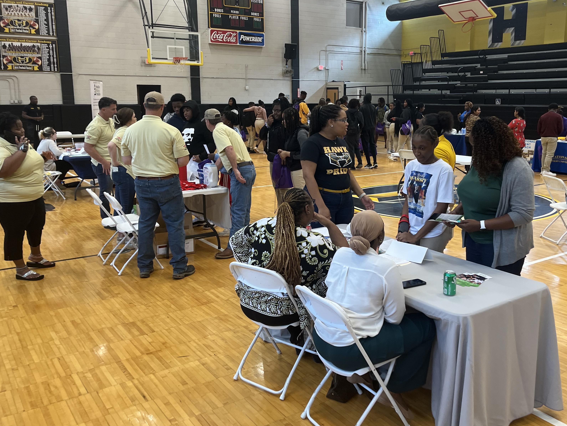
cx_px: 325
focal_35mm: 33
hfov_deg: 55.1
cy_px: 194
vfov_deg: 42.9
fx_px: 541
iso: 80
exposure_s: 1/60
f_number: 1.6
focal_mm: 5.1
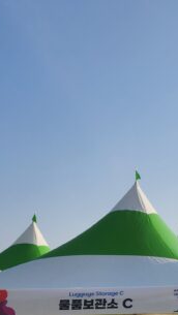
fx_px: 528
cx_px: 348
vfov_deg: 32.7
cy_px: 231
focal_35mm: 63
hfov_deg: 15.6
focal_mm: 5.4
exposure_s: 1/3126
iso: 20
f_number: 1.8
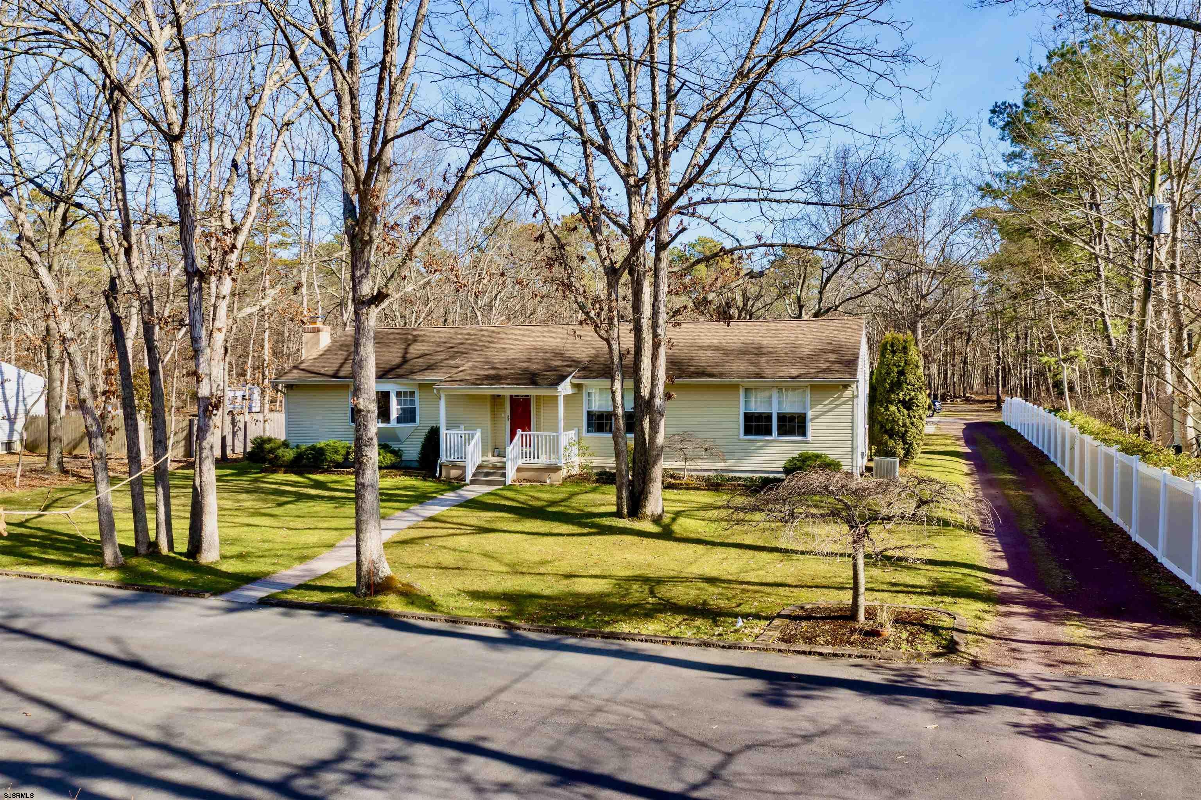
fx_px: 934
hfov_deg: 65.5
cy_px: 400
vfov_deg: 46.4
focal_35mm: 28
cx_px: 600
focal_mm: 10.26
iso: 100
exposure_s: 1/200
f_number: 5
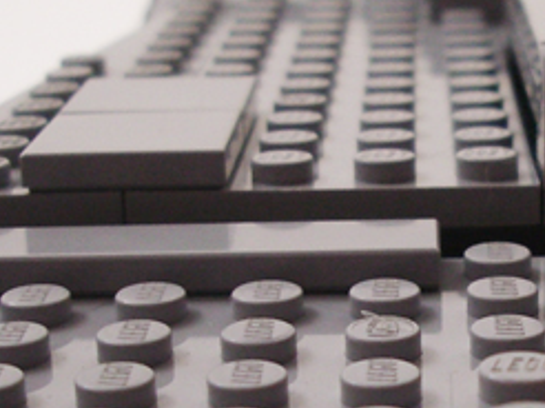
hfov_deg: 17.2
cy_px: 339
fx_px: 1793
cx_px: 421
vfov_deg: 12.9
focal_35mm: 114
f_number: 2.6
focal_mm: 5.8
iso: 100
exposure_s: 1/30
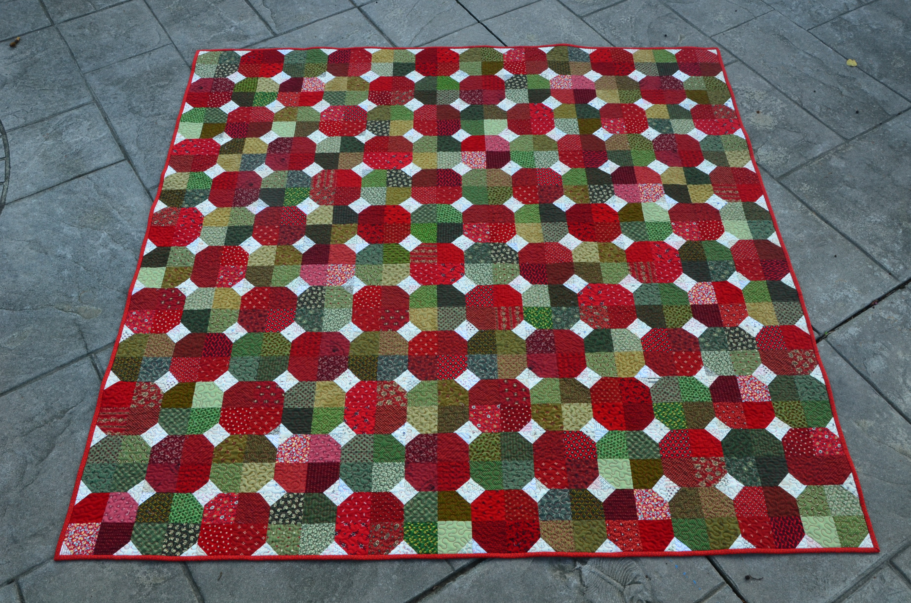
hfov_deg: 57.3
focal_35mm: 33
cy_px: 302
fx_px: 833
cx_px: 456
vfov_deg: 39.8
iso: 400
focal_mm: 22
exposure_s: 1/50
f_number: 10
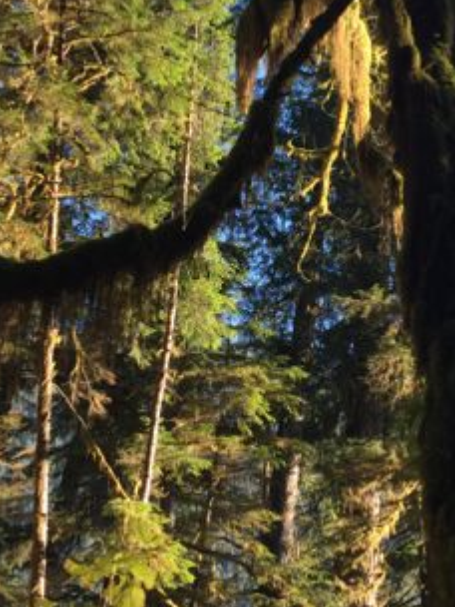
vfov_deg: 31.1
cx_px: 363
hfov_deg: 23.7
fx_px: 1069
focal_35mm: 61
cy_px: 144
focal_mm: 4.15
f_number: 2.2
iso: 32
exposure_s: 1/237
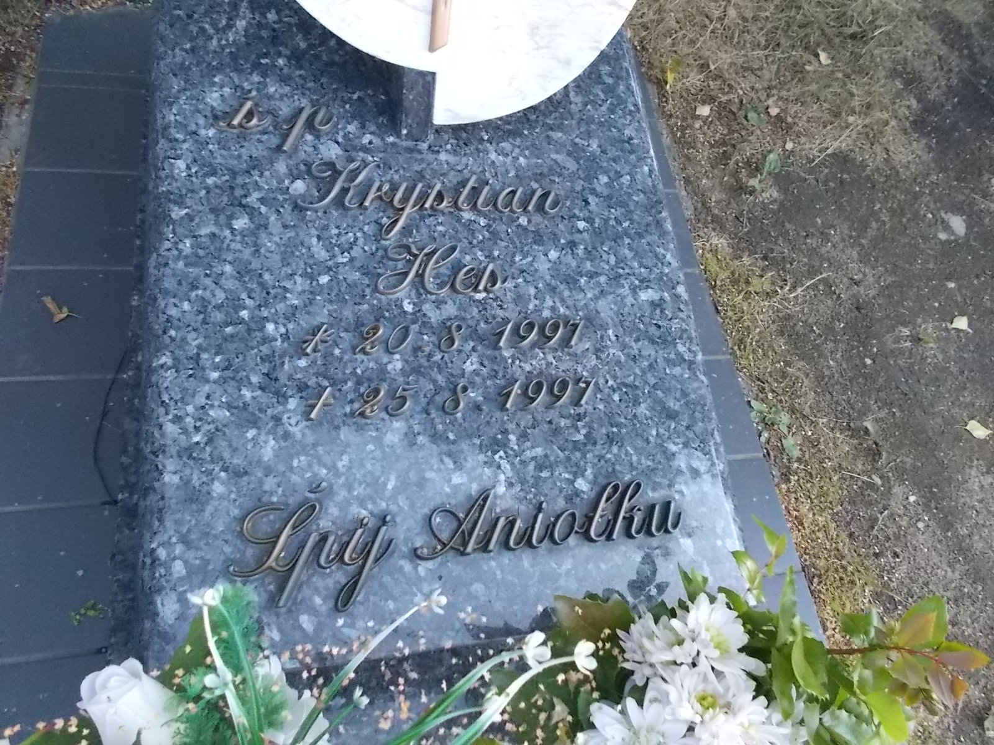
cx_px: 497
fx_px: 747
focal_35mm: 26
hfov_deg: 67.3
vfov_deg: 53.1
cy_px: 372
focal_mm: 4.6
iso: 400
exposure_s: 1/125
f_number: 8
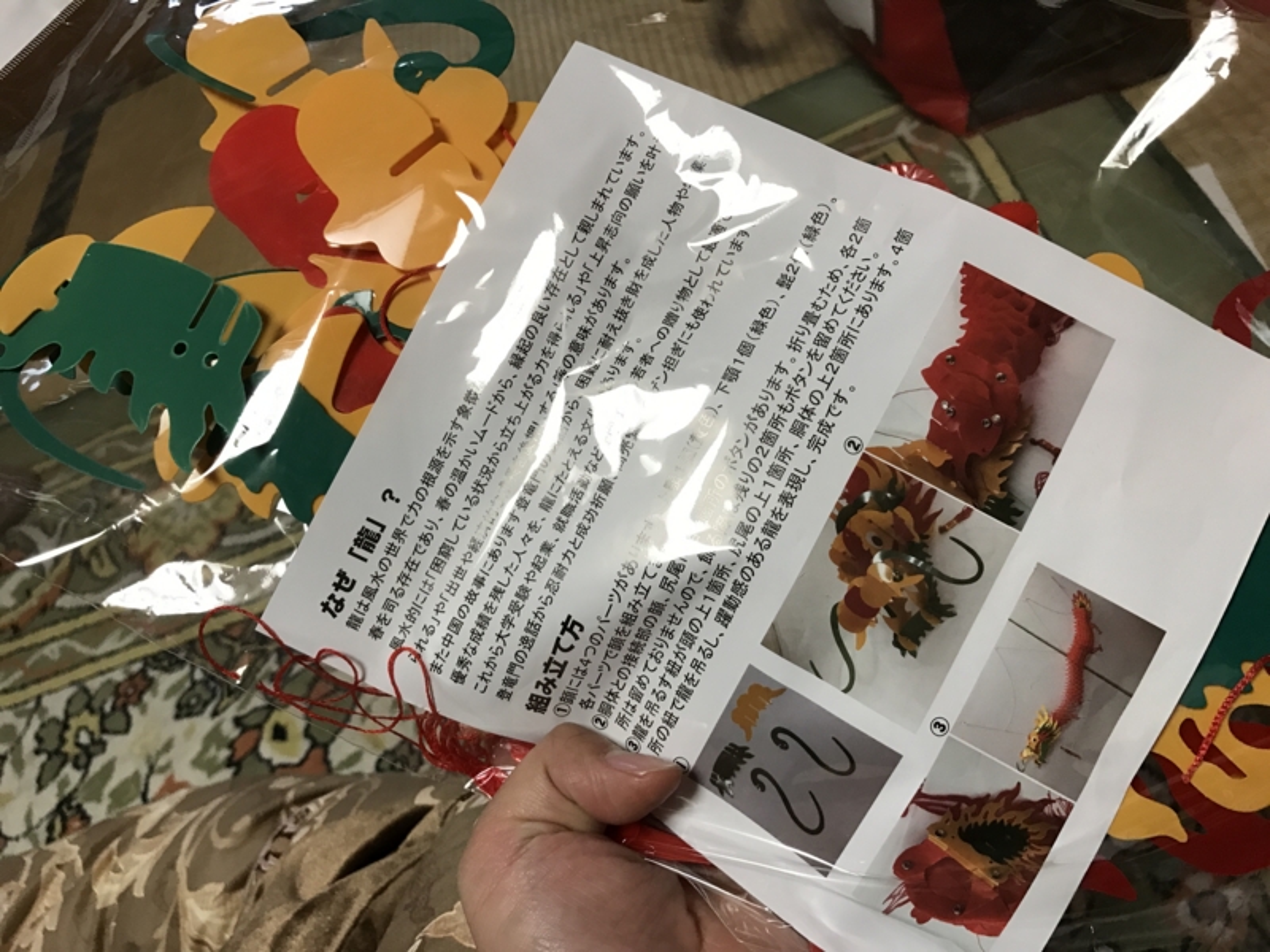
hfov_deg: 63.4
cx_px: 635
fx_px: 1027
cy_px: 476
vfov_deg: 49.7
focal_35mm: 28
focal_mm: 3.99
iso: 40
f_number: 1.8
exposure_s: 1/30
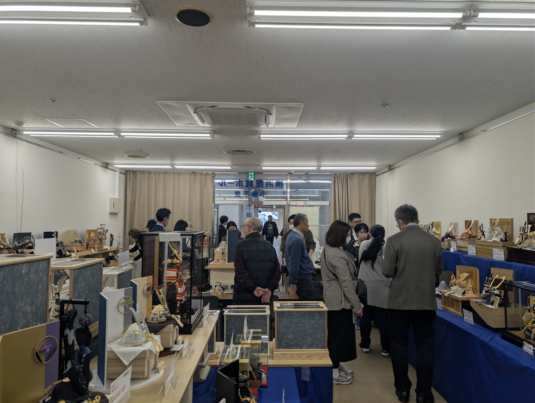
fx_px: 371
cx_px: 268
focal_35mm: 24
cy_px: 202
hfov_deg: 71.5
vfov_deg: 56.9
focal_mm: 6.9
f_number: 1.68
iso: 99
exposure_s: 1/381
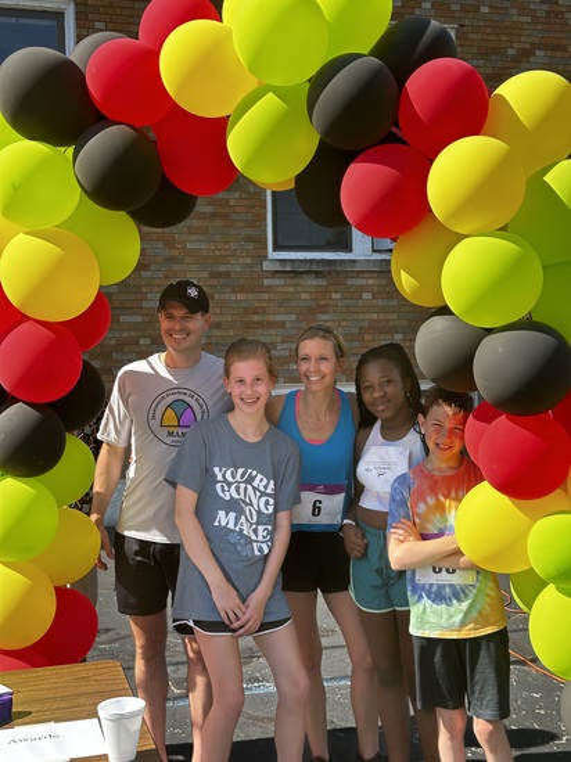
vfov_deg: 39.7
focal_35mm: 48
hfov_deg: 30.2
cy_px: 381
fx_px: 1057
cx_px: 286
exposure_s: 1/1133
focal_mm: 6.86
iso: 64
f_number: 1.78
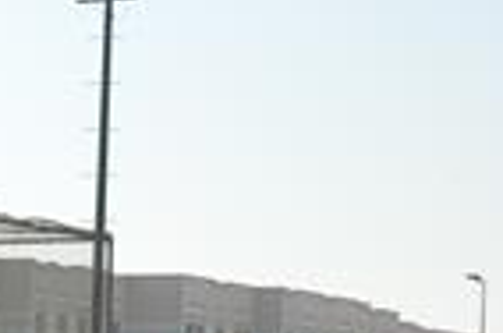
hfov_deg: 12.1
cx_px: -174
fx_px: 2300
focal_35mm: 165
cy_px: 638
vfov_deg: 7.9
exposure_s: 1/200
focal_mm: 24
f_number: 10
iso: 100
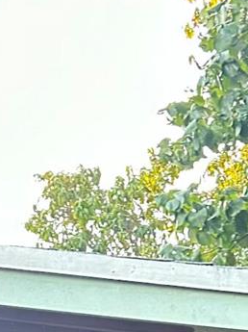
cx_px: 186
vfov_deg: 15.0
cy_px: 664
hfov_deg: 13.8
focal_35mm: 107
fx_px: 1024
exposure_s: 1/60
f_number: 1.78
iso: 640
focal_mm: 6.86
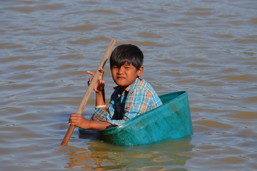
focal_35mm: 292
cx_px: 128
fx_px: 2084
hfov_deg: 7.1
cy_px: 86
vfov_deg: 4.7
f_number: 8
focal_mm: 195
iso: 400
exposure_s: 1/2000
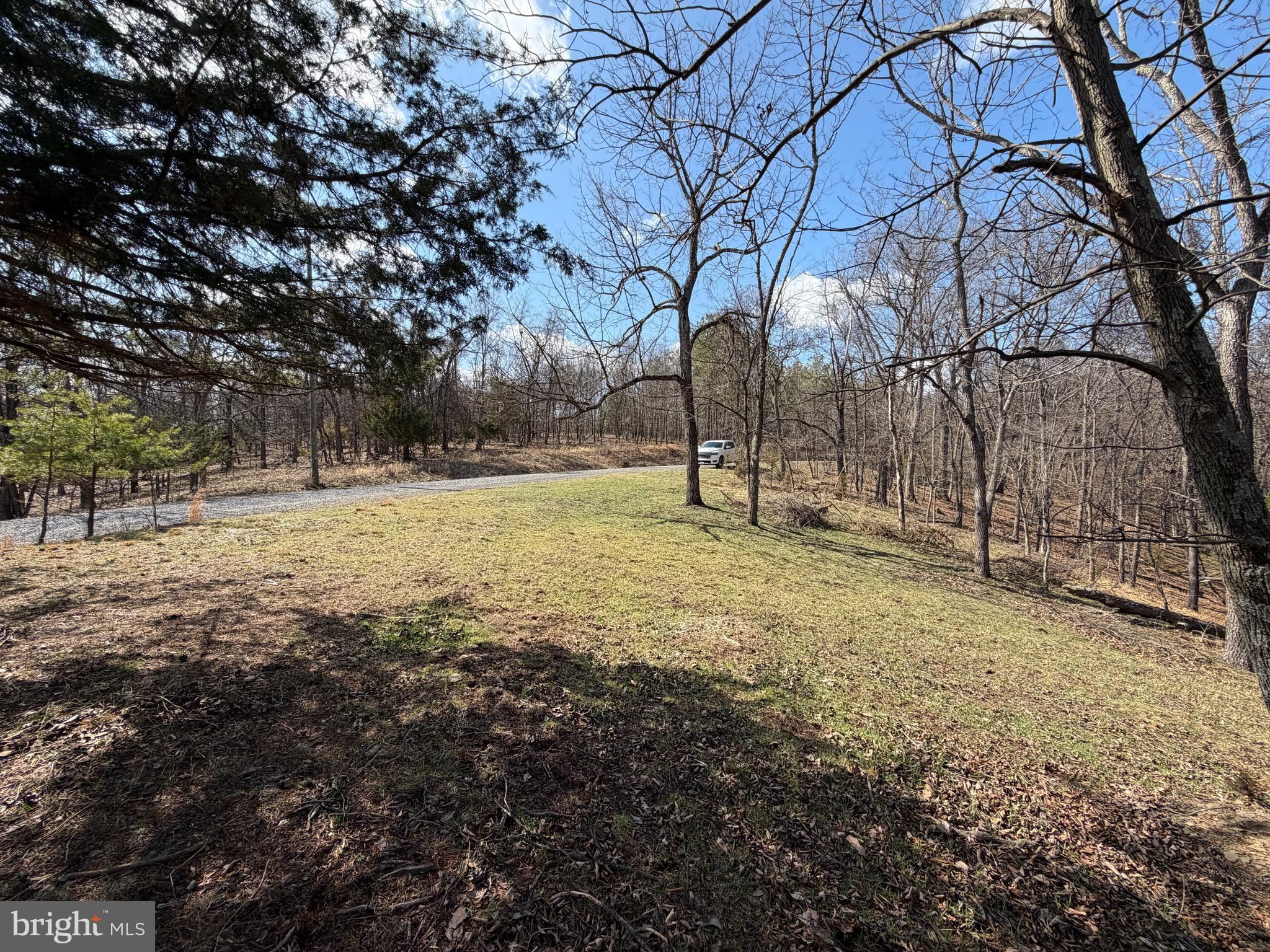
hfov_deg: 102.1
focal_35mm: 14
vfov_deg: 85.7
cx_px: 635
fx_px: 514
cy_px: 476
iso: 40
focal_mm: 2.22
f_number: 2.2
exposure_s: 1/742
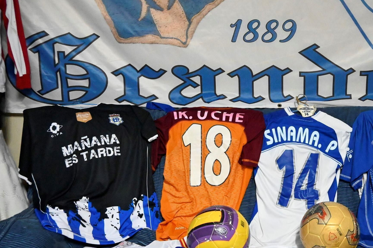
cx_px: 263
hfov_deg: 47.9
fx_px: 408
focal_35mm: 39
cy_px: 140
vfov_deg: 33.8
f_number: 5
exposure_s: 1/60
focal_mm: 17.5
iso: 12800
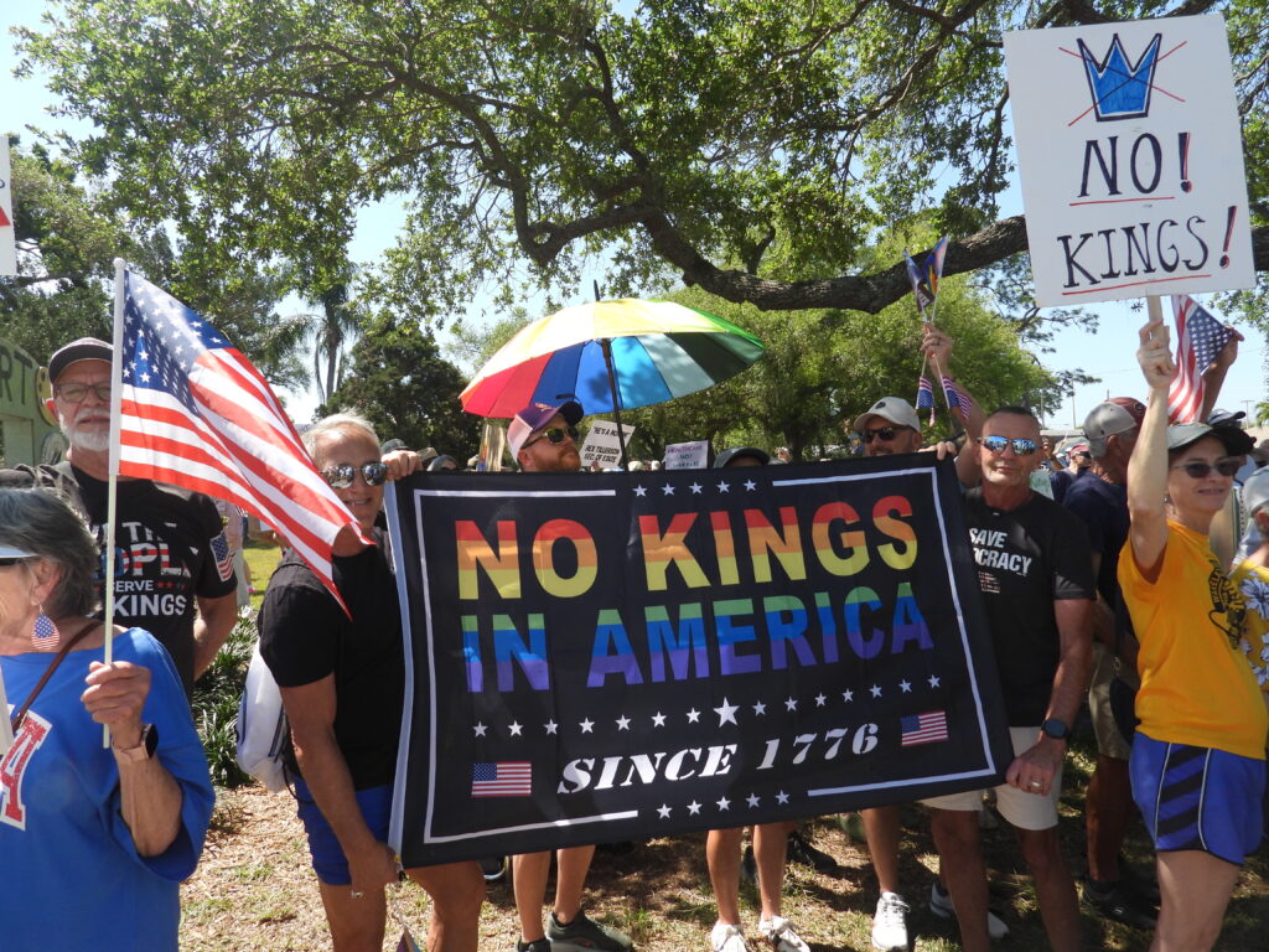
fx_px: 880
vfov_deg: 56.8
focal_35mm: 24
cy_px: 476
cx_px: 634
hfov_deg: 71.6
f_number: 2.8
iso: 100
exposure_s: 1/800
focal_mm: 4.3
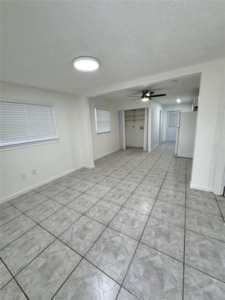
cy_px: 150
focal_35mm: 14
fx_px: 121
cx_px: 112
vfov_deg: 102.1
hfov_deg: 85.7
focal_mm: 2.22
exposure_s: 1/120
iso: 250
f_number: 2.2
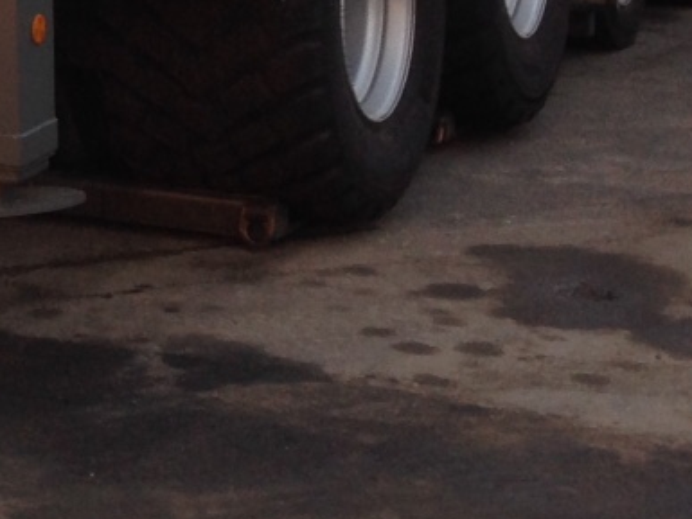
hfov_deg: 13.4
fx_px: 2800
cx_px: -289
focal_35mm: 140
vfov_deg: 10.1
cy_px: -341
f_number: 2.4
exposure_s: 1/30
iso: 50
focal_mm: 4.12
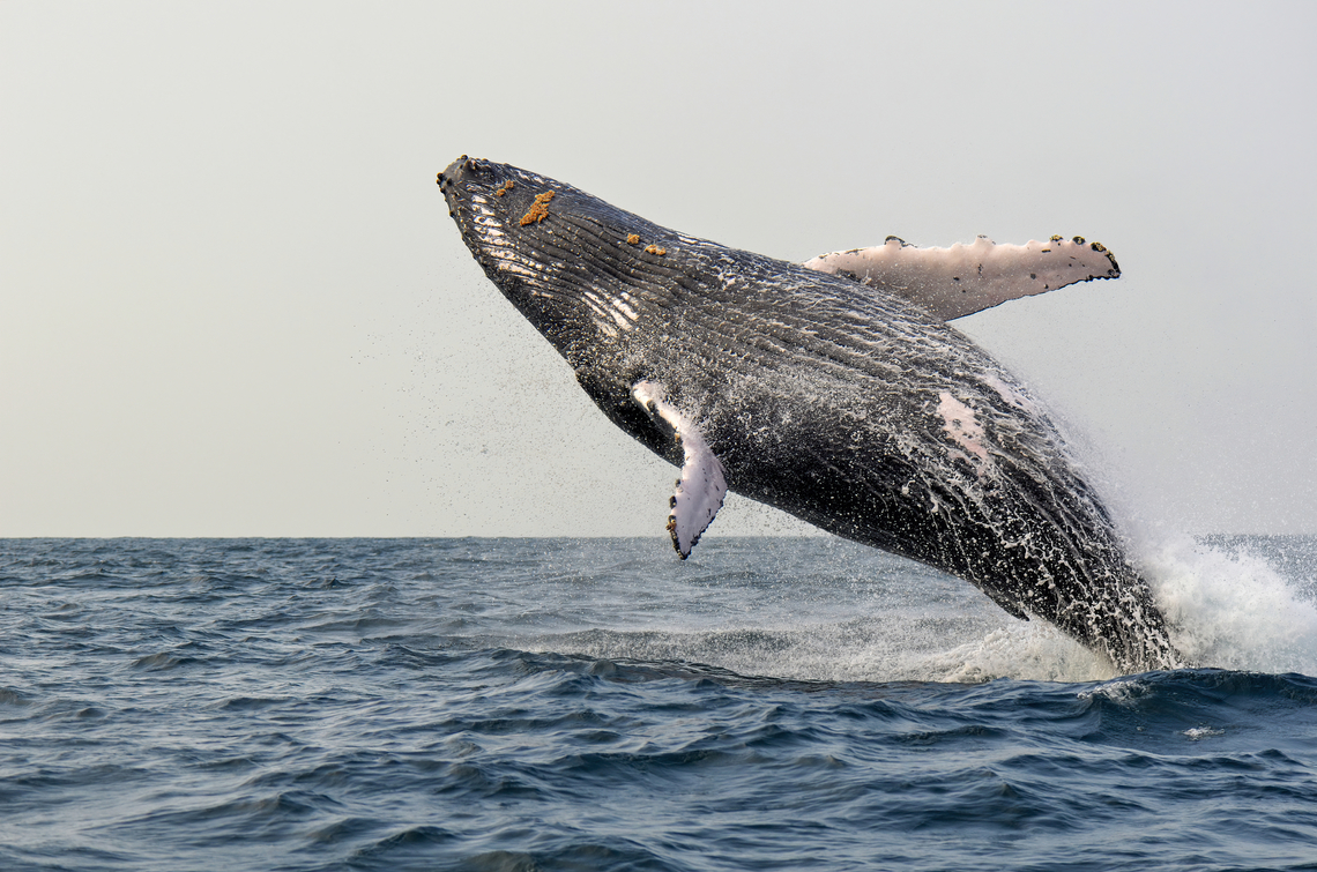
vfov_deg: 8.7
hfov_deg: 13.1
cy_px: 436
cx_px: 658
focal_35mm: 158
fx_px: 5750
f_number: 5.6
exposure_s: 1/1600
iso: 400
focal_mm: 105
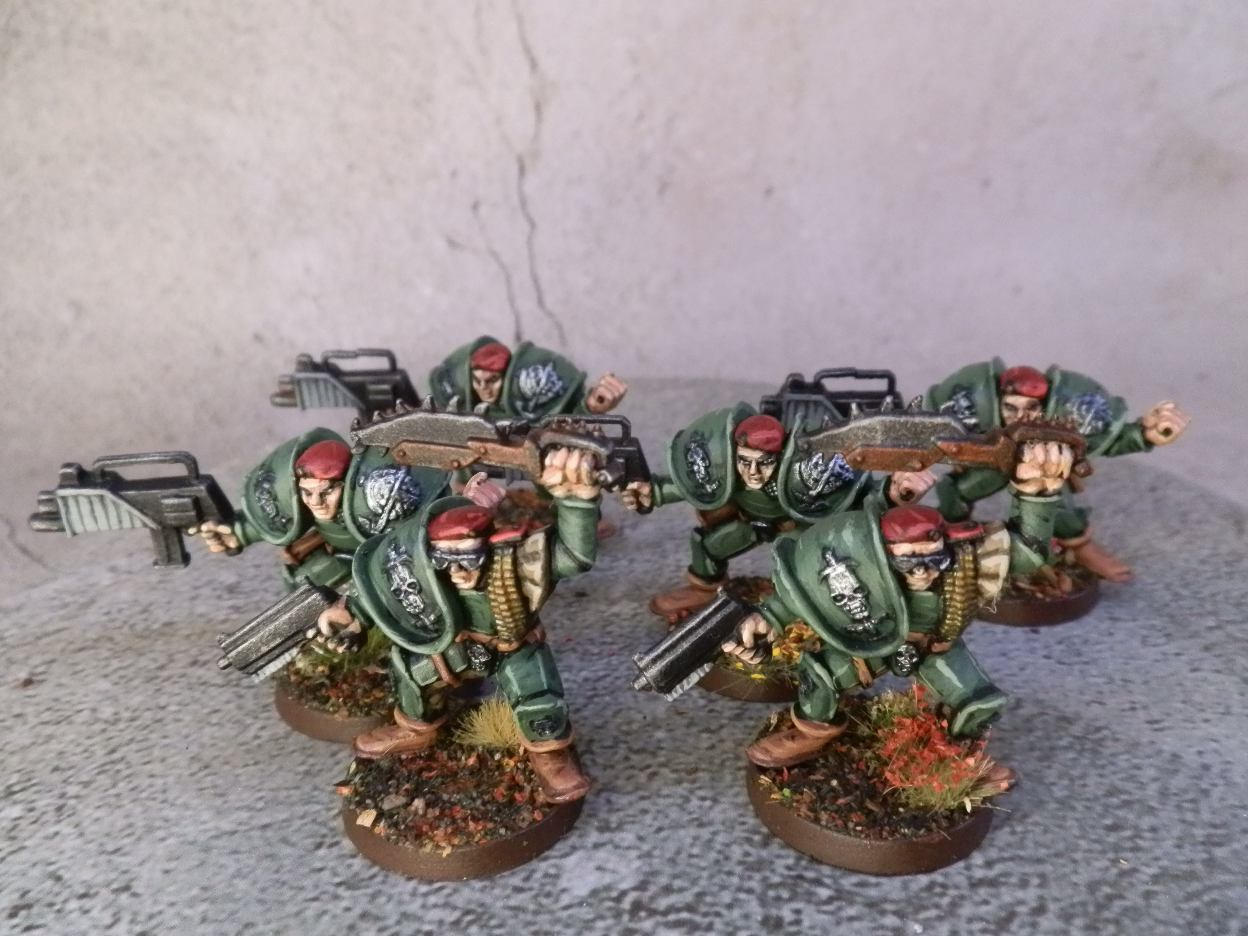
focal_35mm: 28
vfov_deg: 49.7
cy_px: 468
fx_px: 1009
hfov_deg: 63.4
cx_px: 624
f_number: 3.1
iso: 400
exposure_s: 1/100
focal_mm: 5
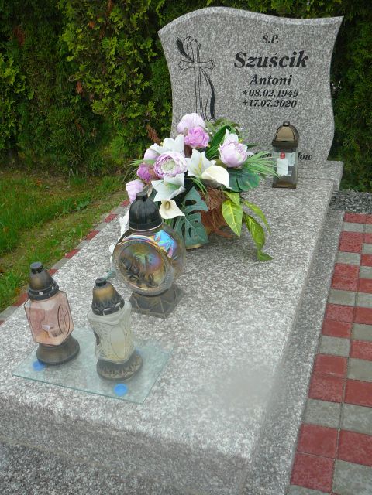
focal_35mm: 35
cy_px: 248
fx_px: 502
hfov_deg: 40.7
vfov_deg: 52.6
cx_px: 186
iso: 160
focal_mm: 5.2
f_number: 2.8
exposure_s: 1/30
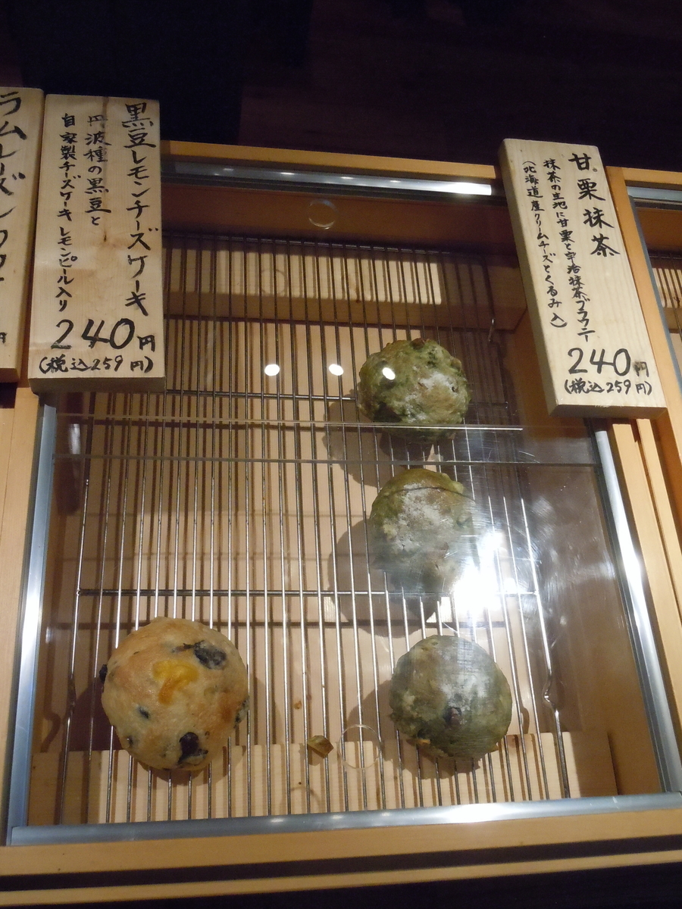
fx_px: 867
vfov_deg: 55.4
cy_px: 454
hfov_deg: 42.9
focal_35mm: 33
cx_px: 341
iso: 800
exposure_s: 1/100
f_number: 4
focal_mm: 5.9
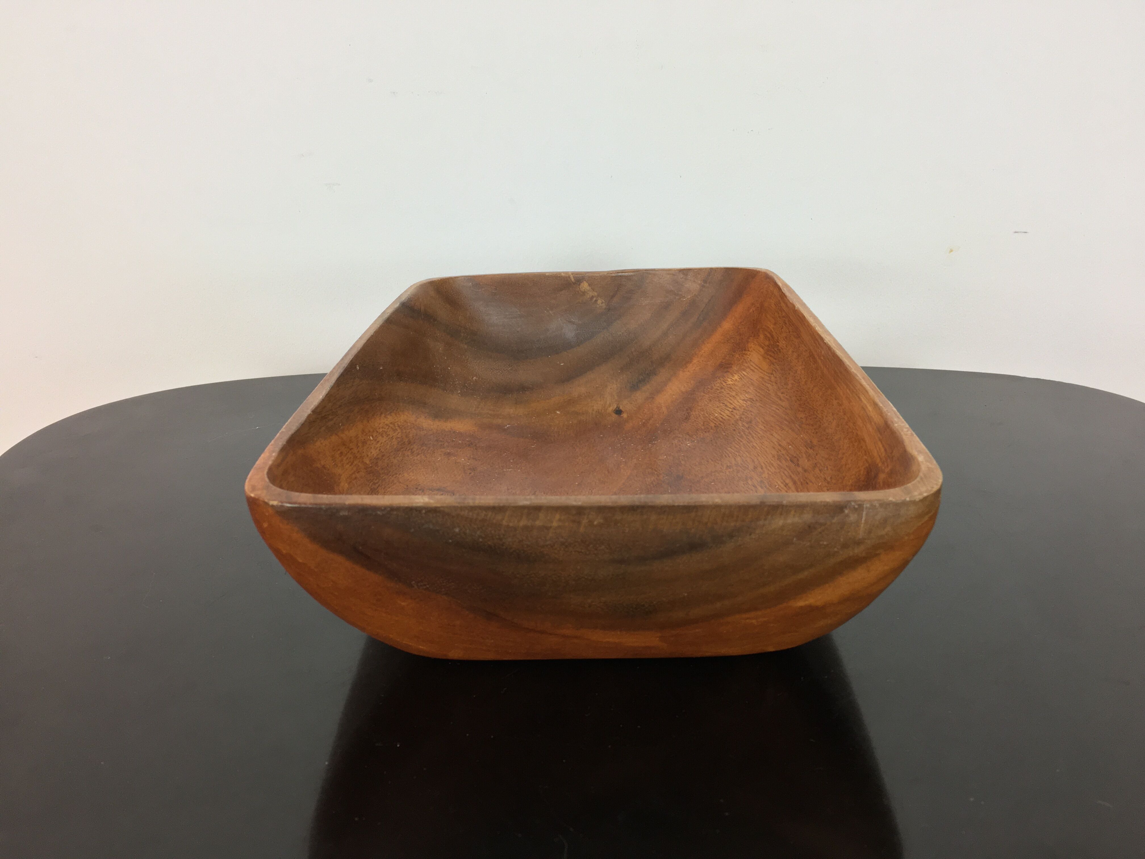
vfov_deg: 48.2
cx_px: 572
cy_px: 430
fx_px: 959
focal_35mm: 29
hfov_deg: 61.7
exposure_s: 1/33
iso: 50
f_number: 2.2
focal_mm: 4.15
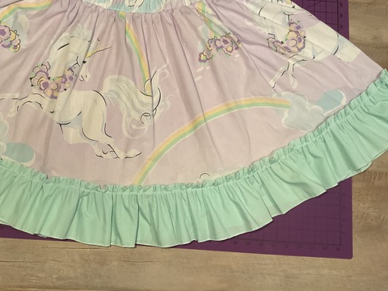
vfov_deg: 36.6
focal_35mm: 39
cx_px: 139
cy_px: 112
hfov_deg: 47.3
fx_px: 437
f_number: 1.8
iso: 125
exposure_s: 1/60
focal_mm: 3
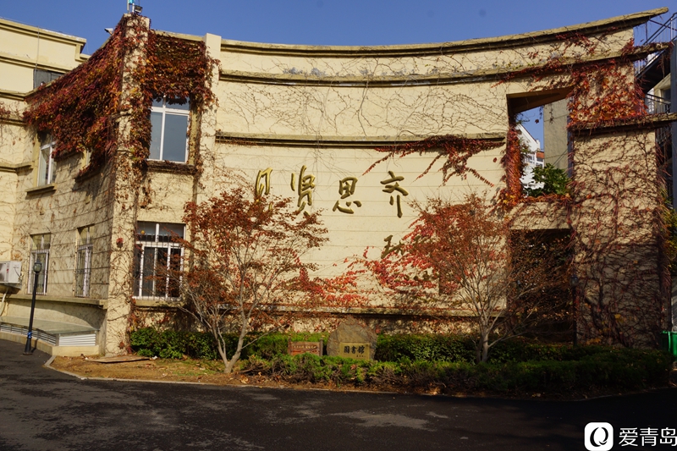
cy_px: 226
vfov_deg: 43.6
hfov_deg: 61.9
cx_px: 338
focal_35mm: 30
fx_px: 564
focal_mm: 20
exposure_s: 1/200
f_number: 13
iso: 100
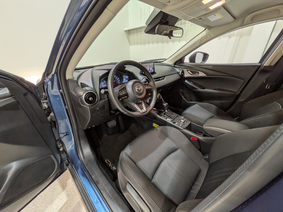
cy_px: 106
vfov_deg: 85.7
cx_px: 142
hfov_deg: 102.1
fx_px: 114
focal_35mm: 14
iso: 96
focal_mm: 1.83
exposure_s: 1/50
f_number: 2.2
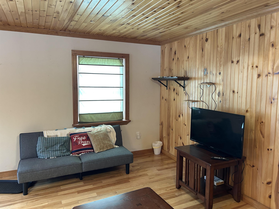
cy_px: 104
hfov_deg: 67.3
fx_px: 210
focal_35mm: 26
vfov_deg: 53.1
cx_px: 140
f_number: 1.5
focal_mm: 5.7
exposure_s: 1/60
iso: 160
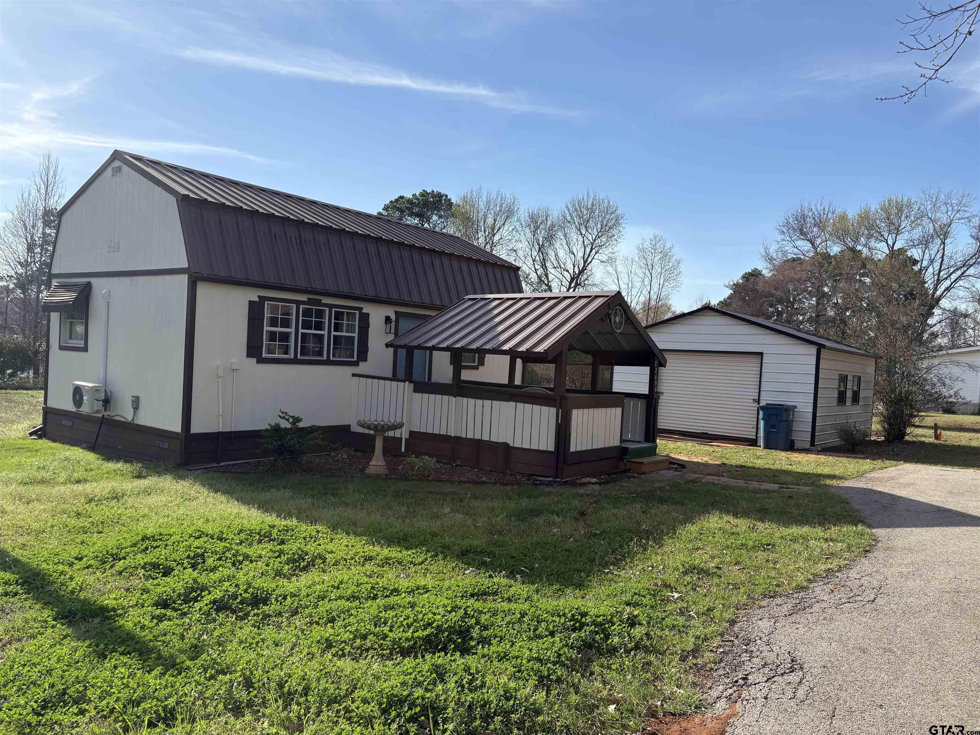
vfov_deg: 53.1
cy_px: 368
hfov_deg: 67.3
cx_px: 490
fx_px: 736
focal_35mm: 26
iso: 50
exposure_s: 1/3125
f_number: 1.6
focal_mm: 5.96
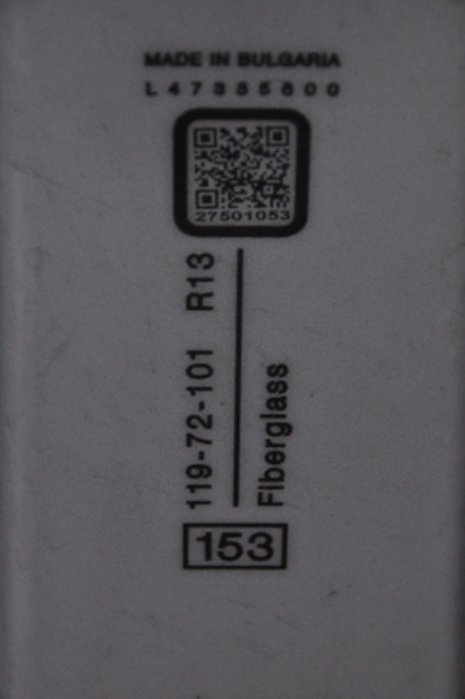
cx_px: 232
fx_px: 3058
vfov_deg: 13.1
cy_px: 350
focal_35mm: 158
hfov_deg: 8.7
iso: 3200
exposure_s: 1/125
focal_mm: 105
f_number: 9.5
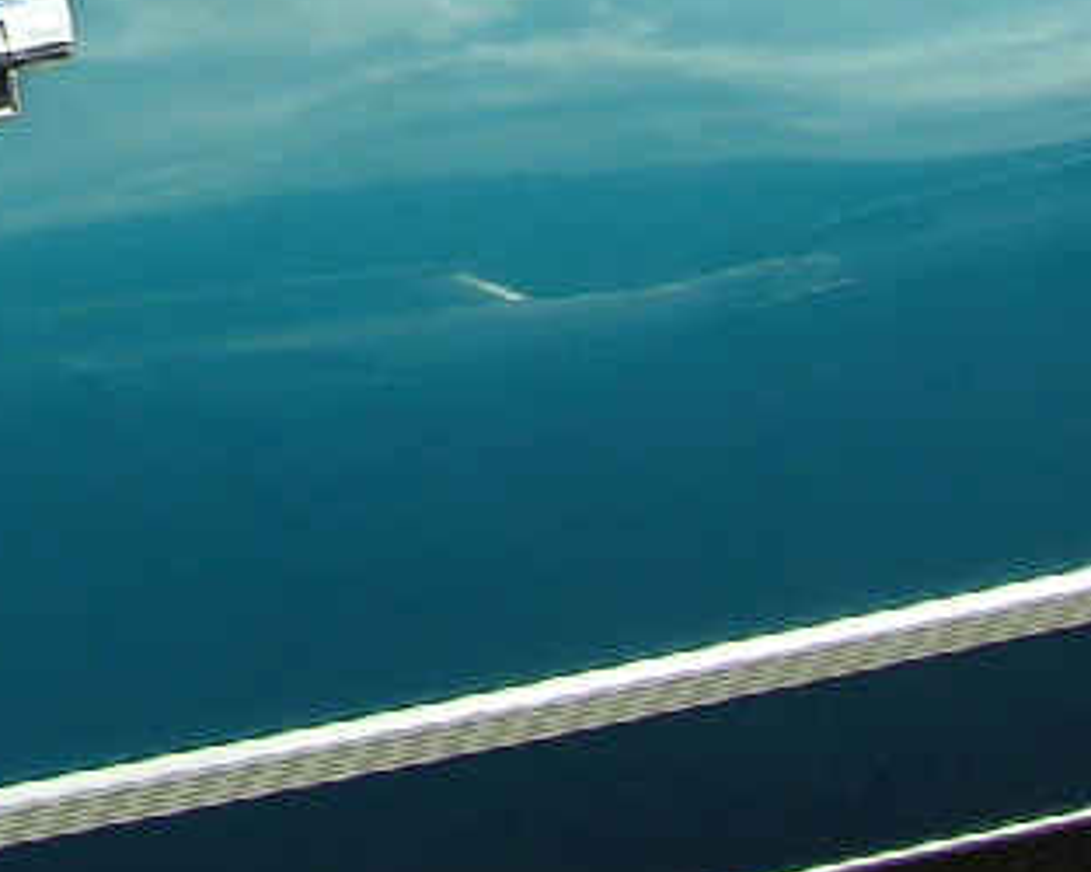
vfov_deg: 13.0
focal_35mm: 115
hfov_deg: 16.3
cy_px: -251
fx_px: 3711
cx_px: -80
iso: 50
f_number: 4.8
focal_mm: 5.6
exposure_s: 1/182
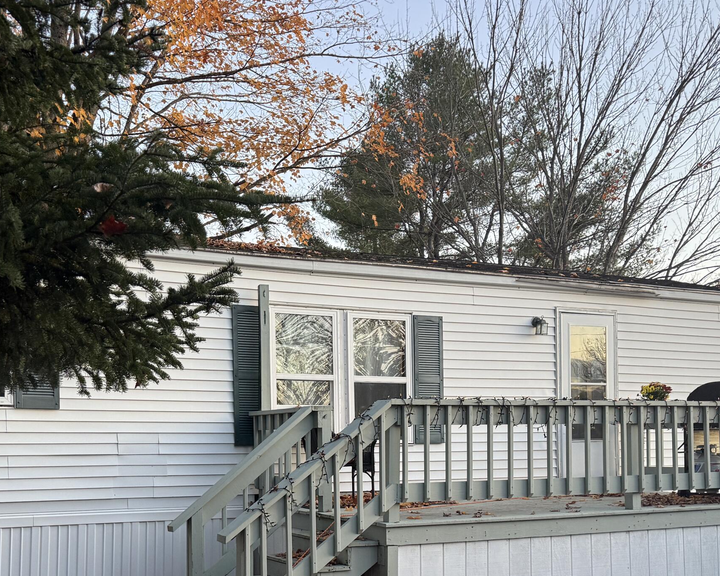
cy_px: 470
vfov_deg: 35.2
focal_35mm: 41
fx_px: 874
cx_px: 282
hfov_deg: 44.5
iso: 200
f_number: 1.78
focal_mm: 6.76
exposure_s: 1/63
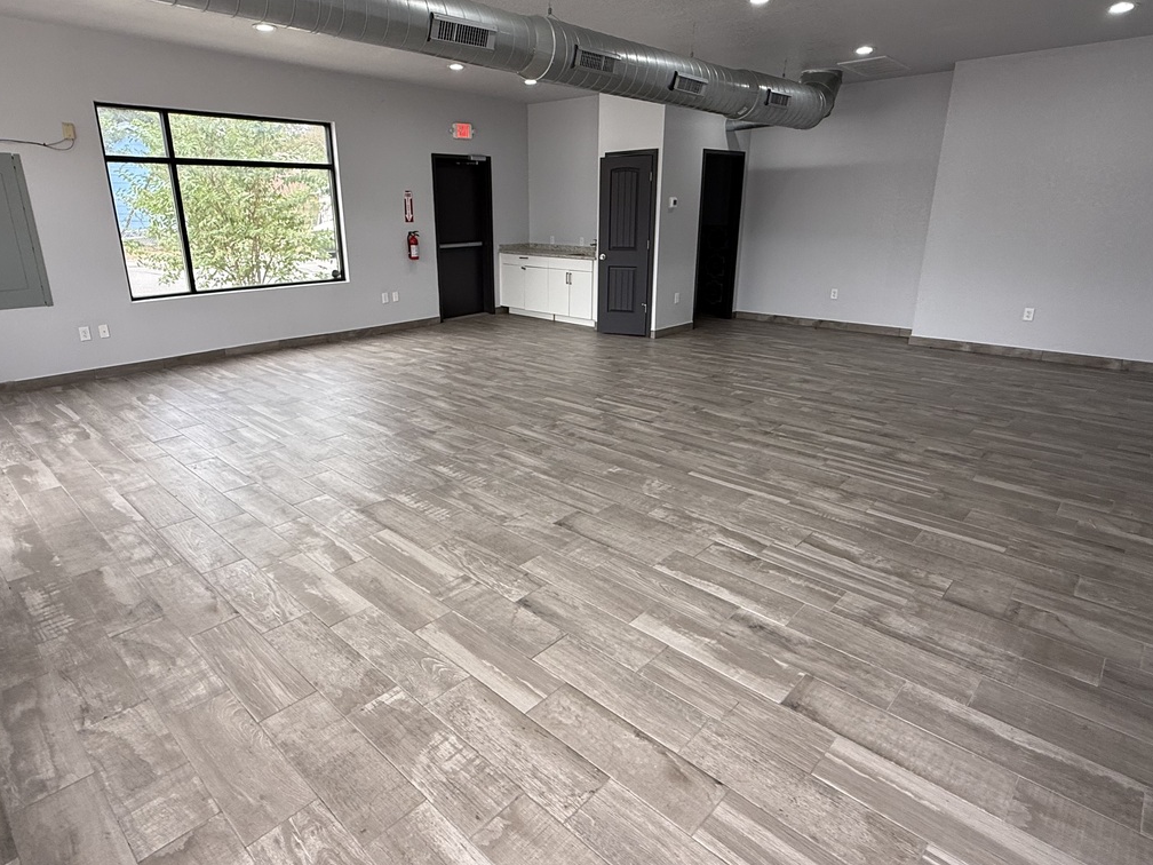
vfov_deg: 65.9
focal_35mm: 20
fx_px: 666
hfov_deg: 81.6
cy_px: 407
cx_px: 538
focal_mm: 2.22
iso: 100
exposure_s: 1/99
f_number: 2.2
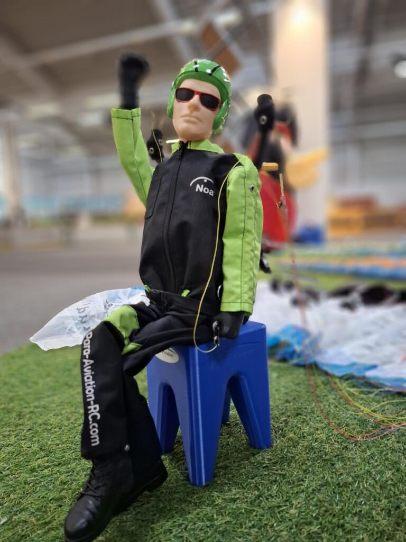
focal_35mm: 23
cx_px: 203
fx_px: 360
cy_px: 271
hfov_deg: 58.9
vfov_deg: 73.9
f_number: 1.8
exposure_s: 1/50
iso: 250
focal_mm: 5.54
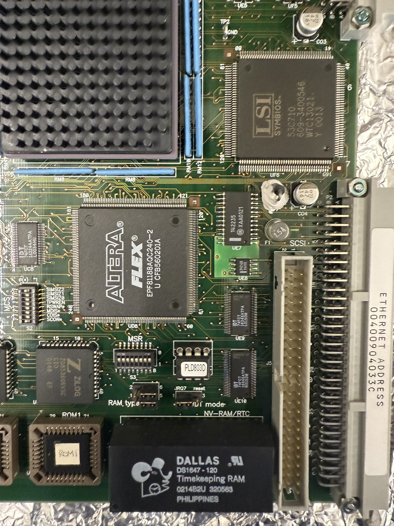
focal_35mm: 24
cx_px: 197
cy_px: 263
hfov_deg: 56.8
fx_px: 364
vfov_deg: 71.6
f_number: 2.2
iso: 640
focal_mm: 2.22
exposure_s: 1/50
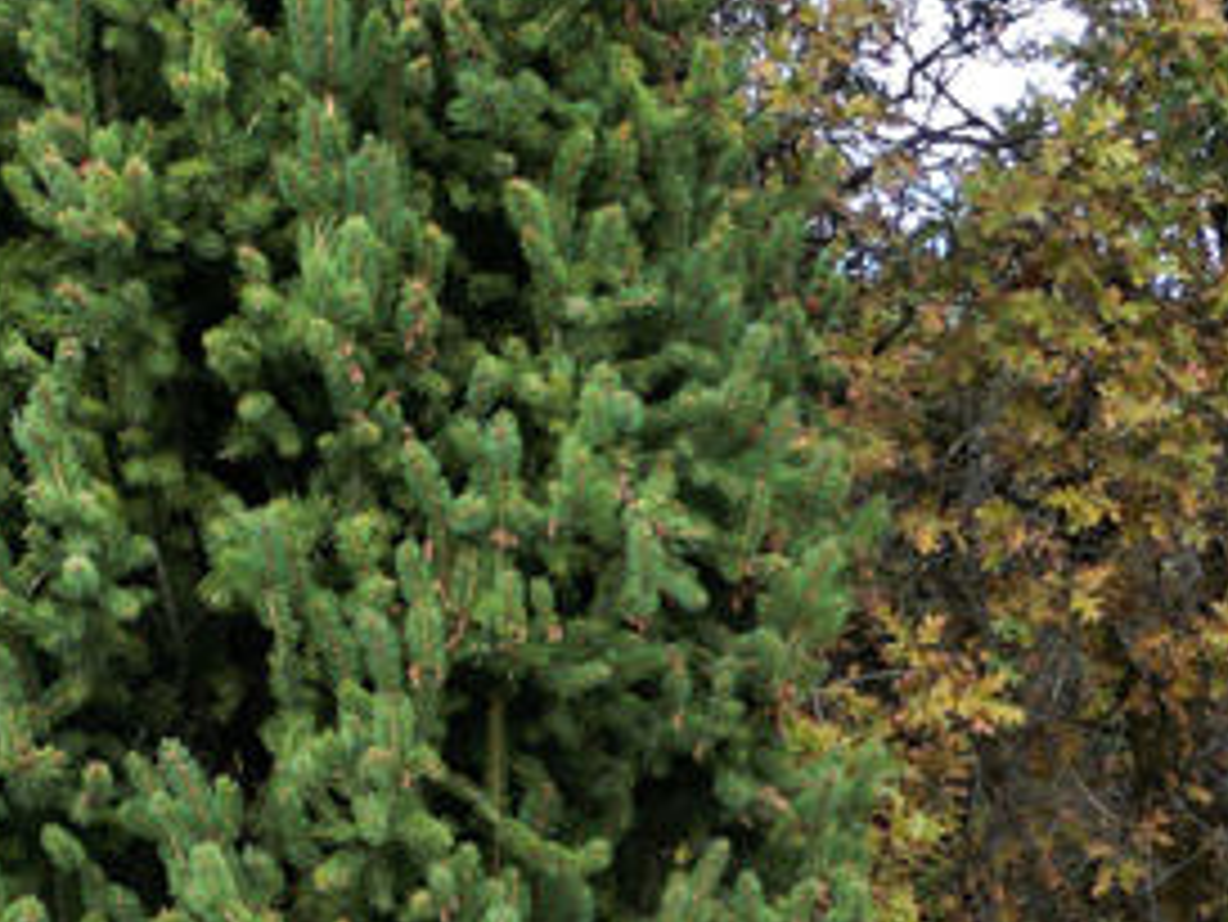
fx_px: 3194
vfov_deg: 14.4
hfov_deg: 20.1
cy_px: 1687
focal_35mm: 90
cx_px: 1556
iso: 130
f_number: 1.7
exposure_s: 1/640
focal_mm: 6.72
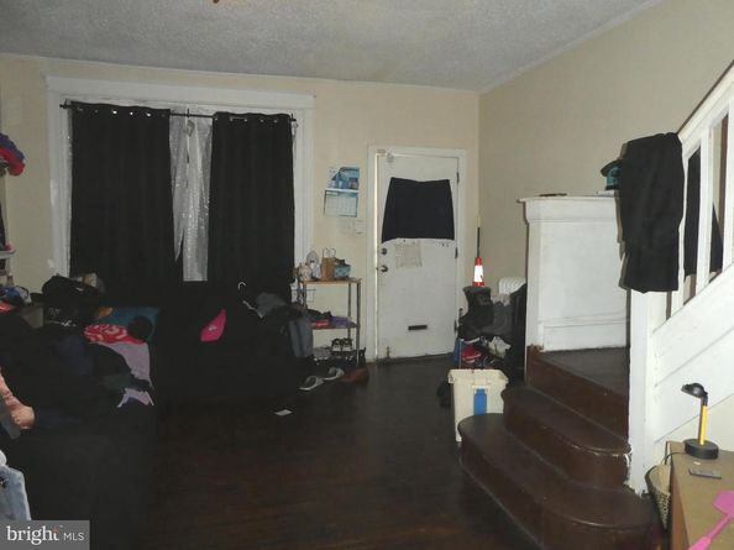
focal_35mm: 24
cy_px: 275
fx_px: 509
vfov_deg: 56.8
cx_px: 367
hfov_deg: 71.6
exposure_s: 1/60
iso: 800
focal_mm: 4.3
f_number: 3.3
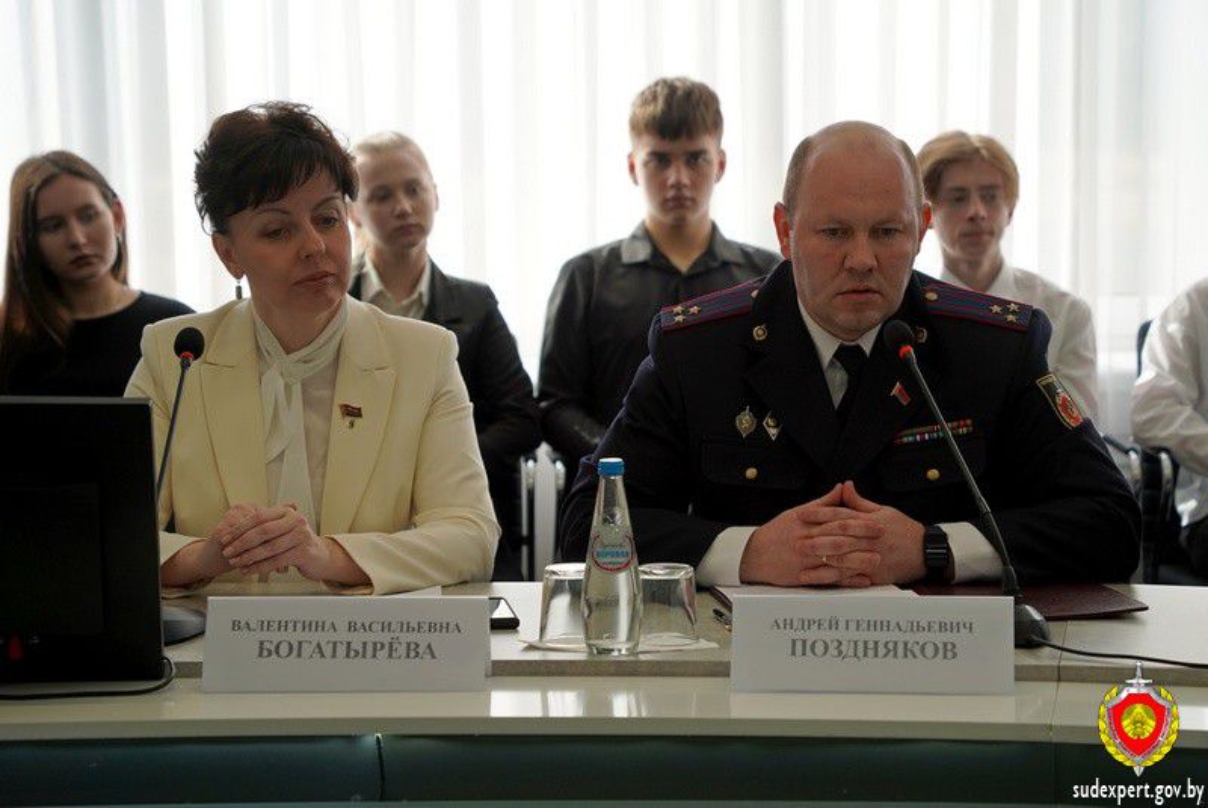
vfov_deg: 16.7
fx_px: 2754
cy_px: 404
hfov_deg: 24.7
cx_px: 604
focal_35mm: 82
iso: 125
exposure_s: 1/160
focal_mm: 82
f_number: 4.5
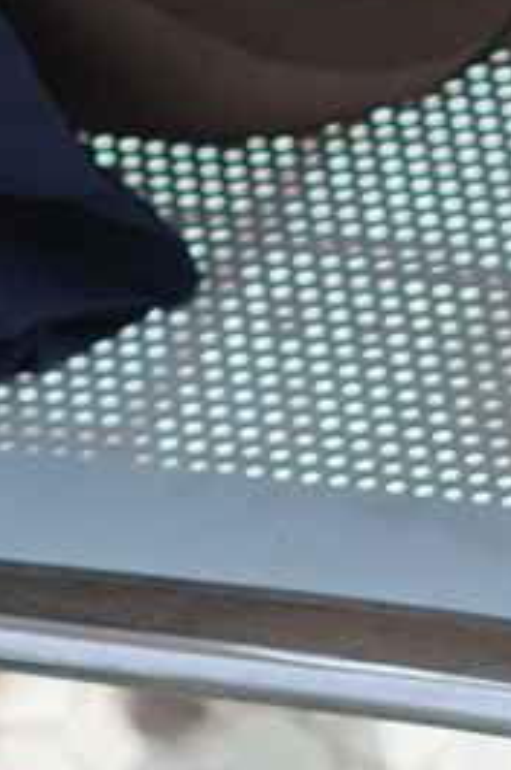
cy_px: -956
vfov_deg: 5.9
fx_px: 7258
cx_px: 386
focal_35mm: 340
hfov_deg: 4.0
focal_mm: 50
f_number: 2.5
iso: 100
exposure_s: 1/1600
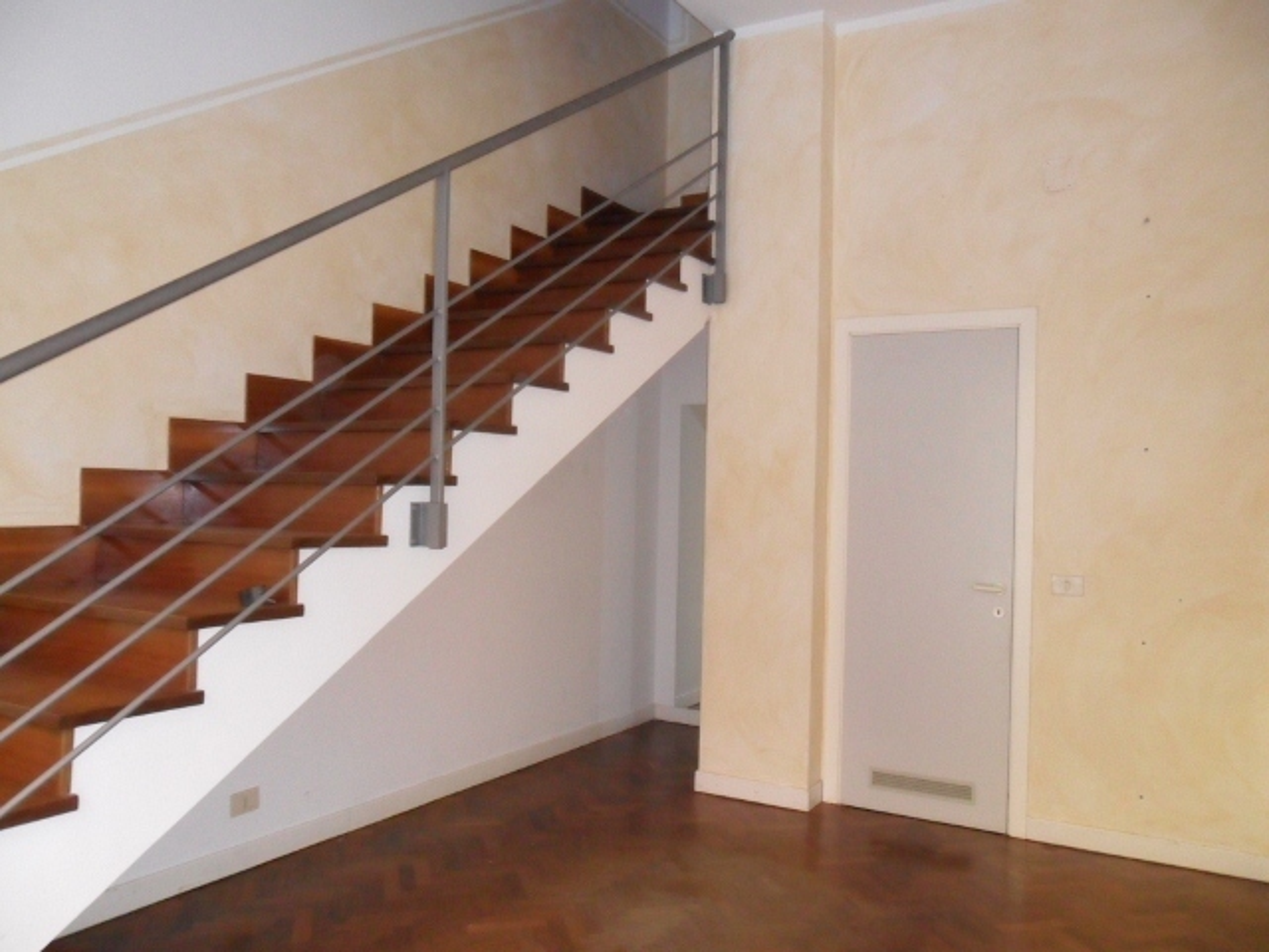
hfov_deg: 65.3
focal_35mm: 27
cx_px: 634
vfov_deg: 51.4
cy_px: 476
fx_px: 990
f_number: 3.5
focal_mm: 4.9
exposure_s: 1/45
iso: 400
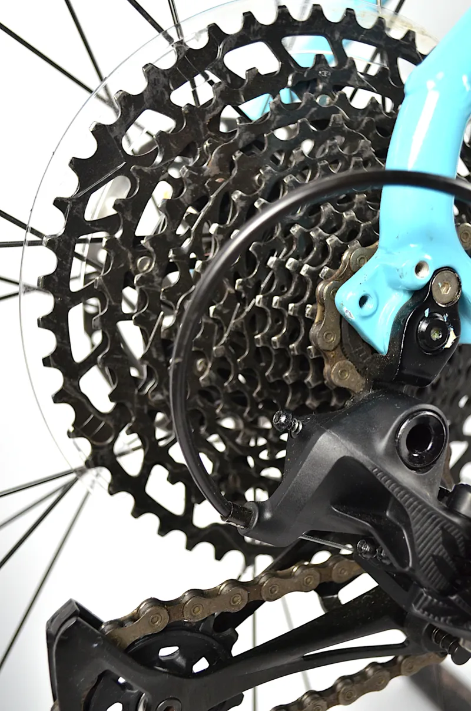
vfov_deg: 53.2
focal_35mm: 36
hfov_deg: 36.7
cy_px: 356
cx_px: 236
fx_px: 709
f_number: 4
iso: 800
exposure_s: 1/20
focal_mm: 24
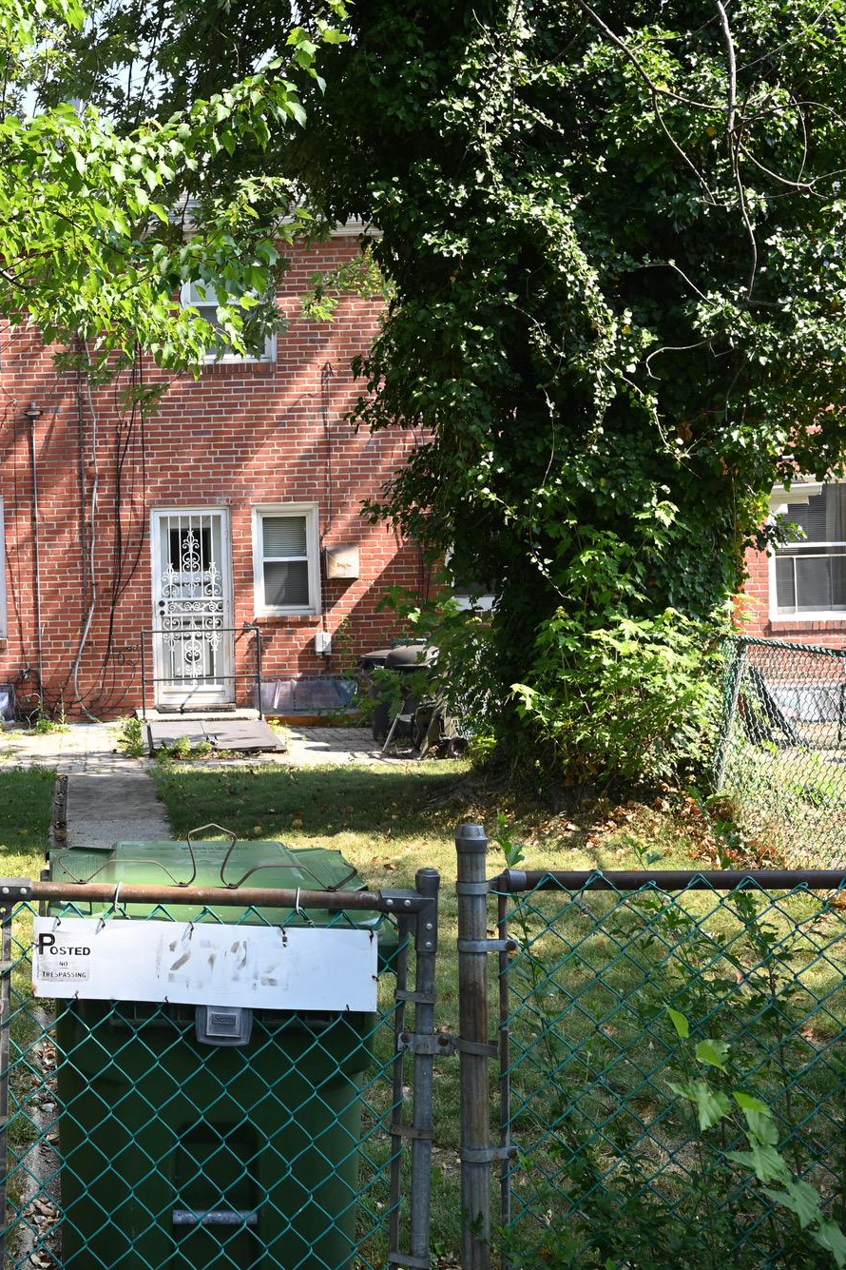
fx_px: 1621
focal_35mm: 46
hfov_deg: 27.6
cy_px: 629
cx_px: 10
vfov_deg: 42.7
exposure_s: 1/125
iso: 140
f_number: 7.1
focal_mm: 30
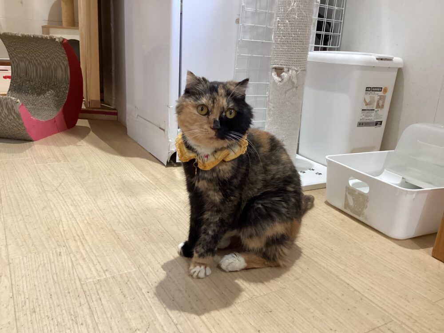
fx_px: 398
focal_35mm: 31
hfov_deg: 58.4
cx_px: 222
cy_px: 166
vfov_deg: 45.4
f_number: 2.4
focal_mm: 3.3
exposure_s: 1/60
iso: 320
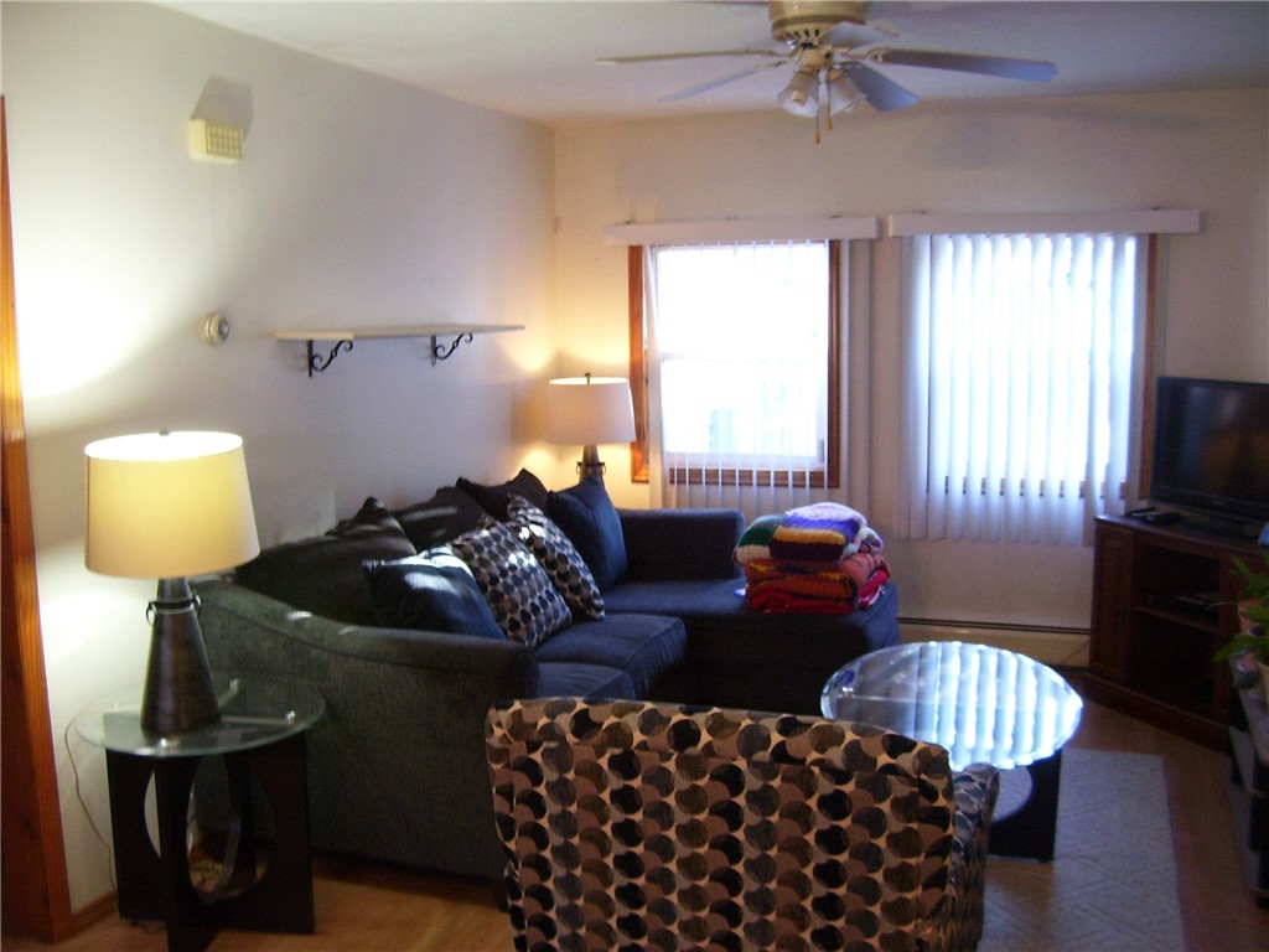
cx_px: 634
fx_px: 1246
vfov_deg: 41.8
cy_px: 476
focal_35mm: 34
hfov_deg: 54.0
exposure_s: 1/10
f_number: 2.7
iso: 160
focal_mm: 5.6
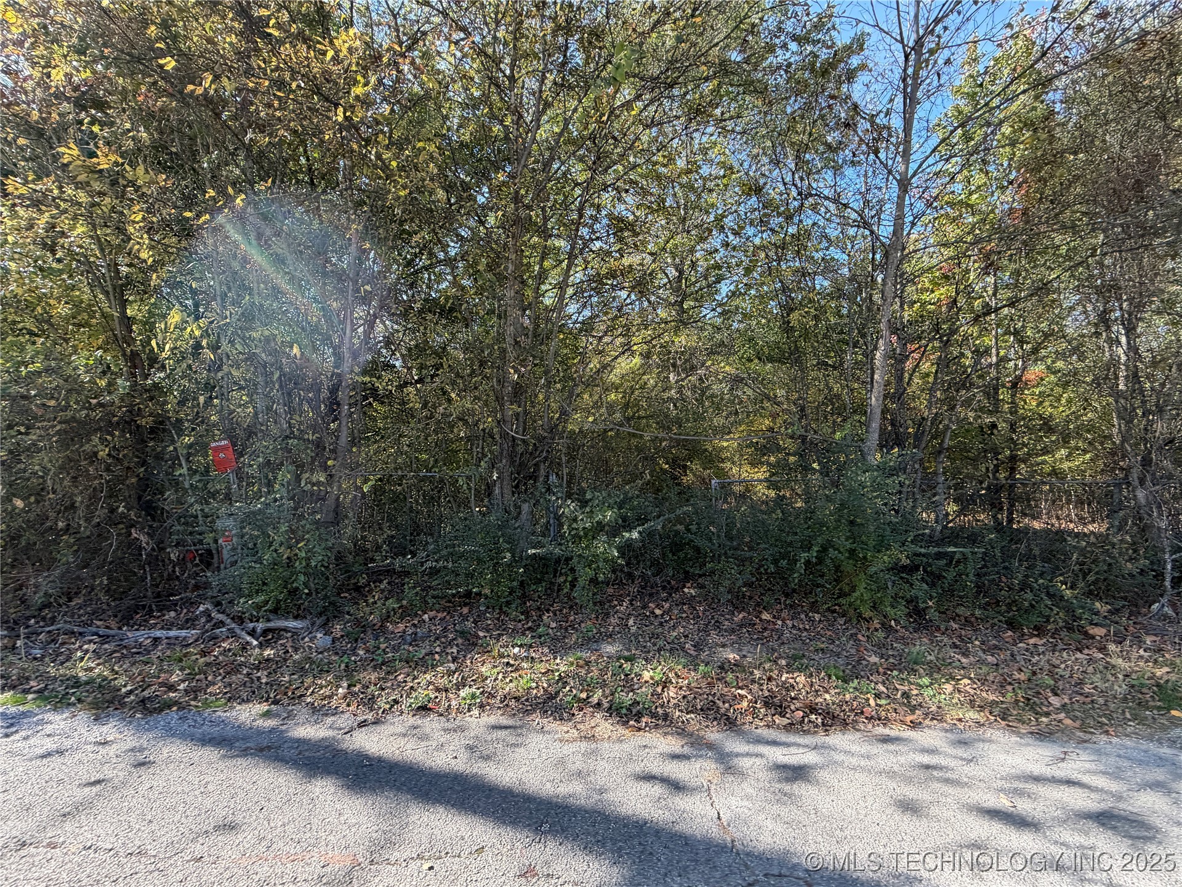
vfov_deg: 85.7
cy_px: 444
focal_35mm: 14
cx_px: 591
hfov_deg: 102.1
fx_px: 478
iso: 40
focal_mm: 2.22
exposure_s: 1/184
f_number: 2.2
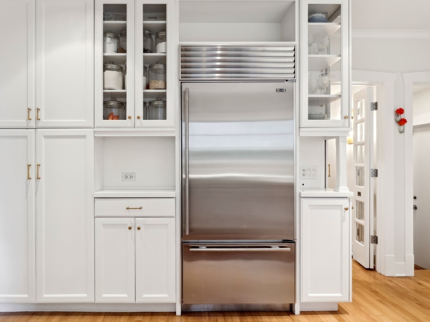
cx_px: 190
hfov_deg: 73.7
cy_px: 164
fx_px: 286
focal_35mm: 23
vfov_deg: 58.9
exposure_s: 1/4
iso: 320
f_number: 8
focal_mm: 17
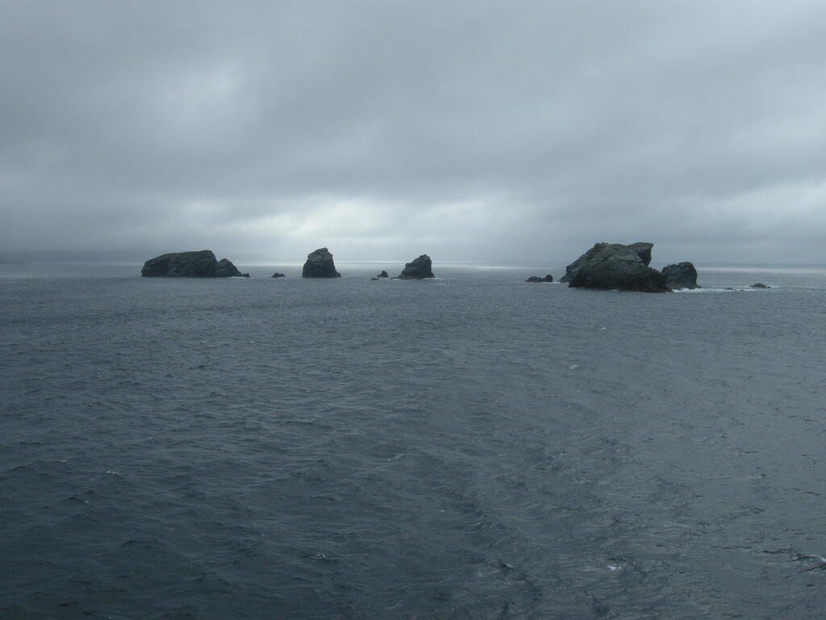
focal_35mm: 35
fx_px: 835
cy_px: 310
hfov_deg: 52.6
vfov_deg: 40.7
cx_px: 413
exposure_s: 1/352
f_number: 6.1
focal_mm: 7.5
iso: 100
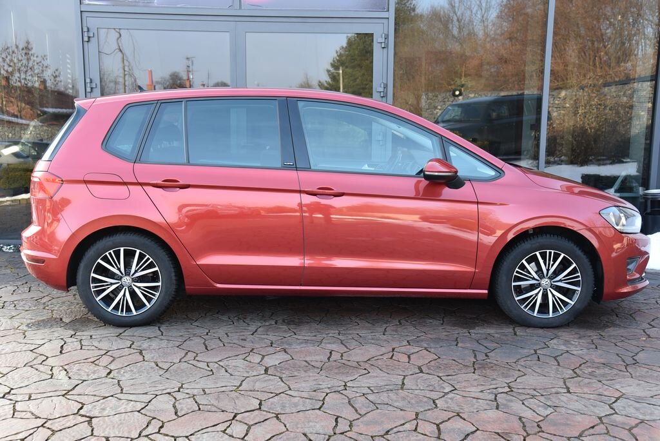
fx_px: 734
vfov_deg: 33.4
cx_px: 330
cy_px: 220
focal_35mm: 40
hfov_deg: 48.4
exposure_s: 1/125
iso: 500
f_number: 5.6
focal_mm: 40
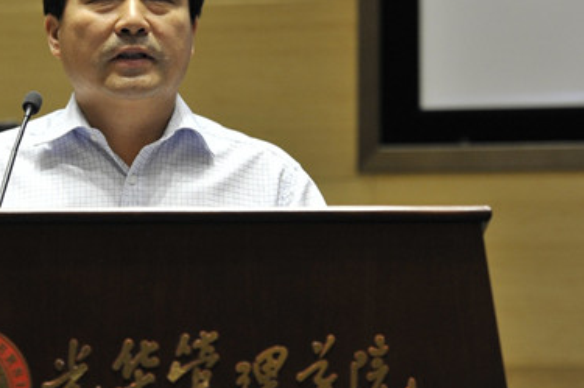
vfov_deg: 7.5
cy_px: 125
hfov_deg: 11.3
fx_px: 2949
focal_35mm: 182
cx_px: 173
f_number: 4
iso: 1600
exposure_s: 1/125
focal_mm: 105
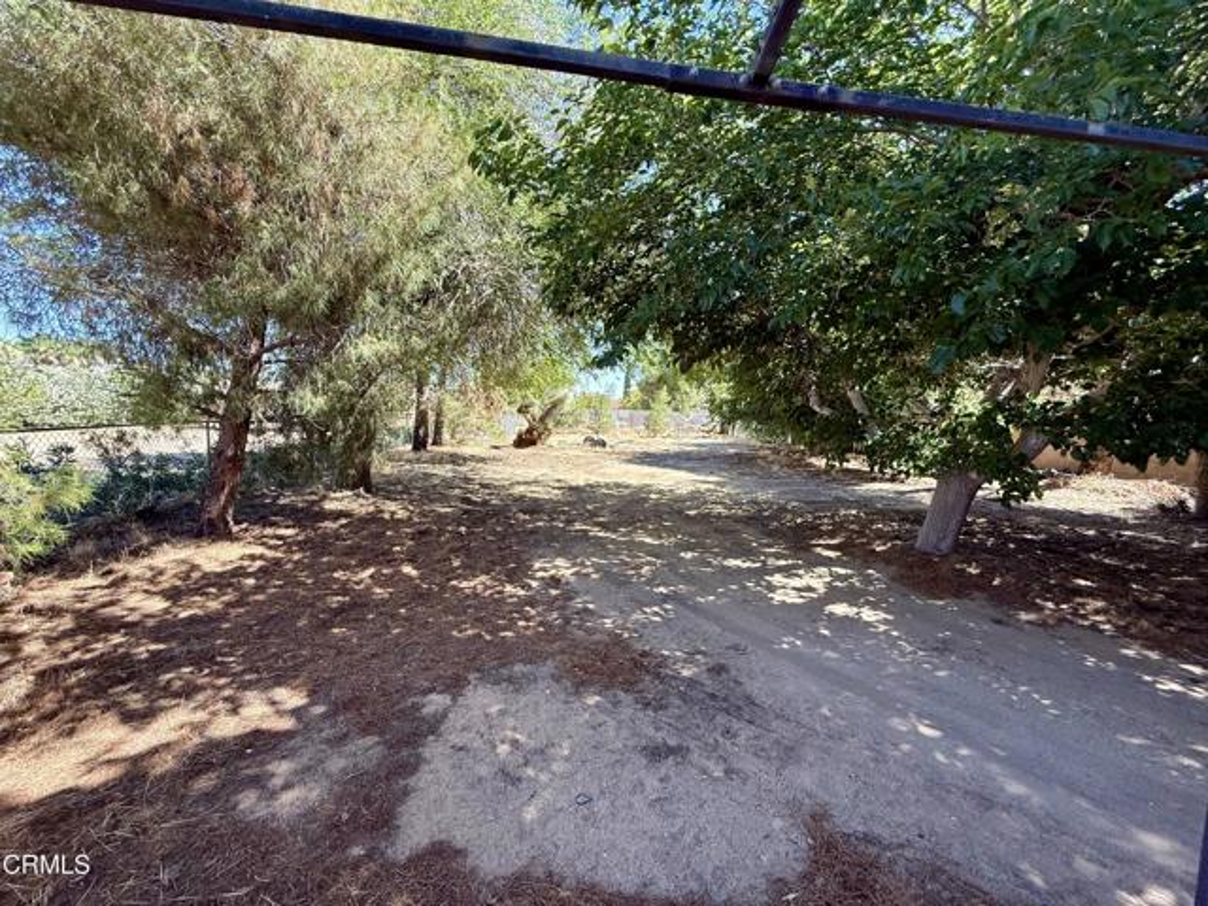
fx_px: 489
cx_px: 604
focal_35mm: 14
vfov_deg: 85.7
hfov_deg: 102.1
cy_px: 453
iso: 64
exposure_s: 1/310
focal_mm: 2.22
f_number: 2.2
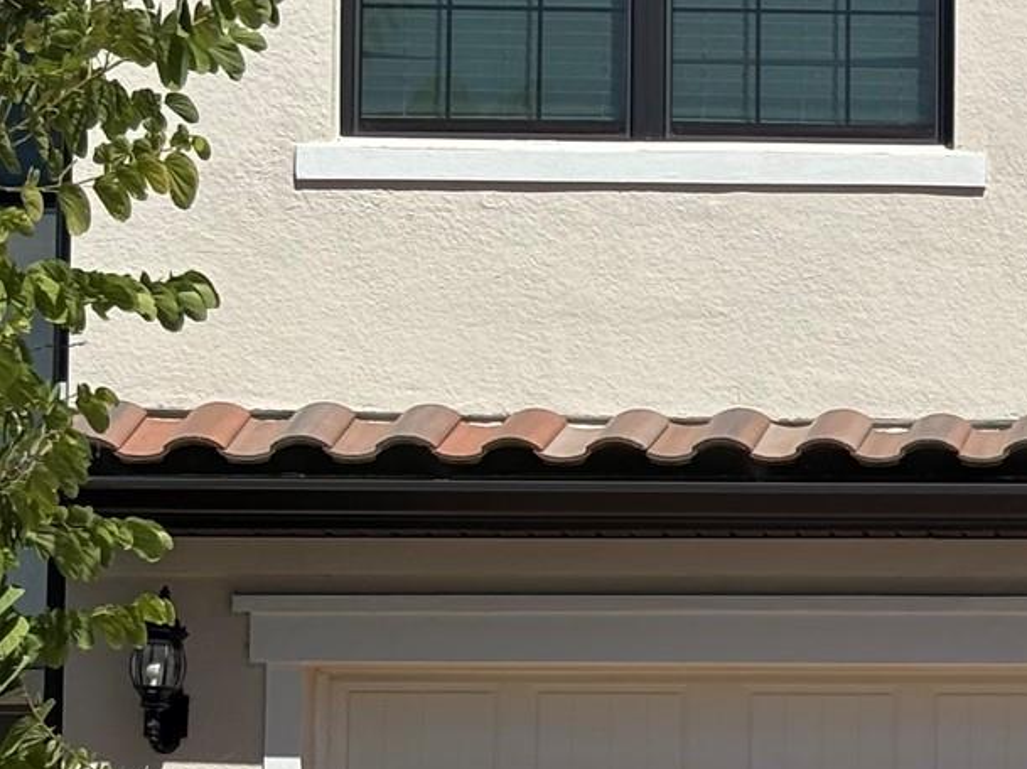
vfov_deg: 8.5
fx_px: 5189
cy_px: 563
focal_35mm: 175
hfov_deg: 10.9
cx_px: 1536
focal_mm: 5.96
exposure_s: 1/5618
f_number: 1.6
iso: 32
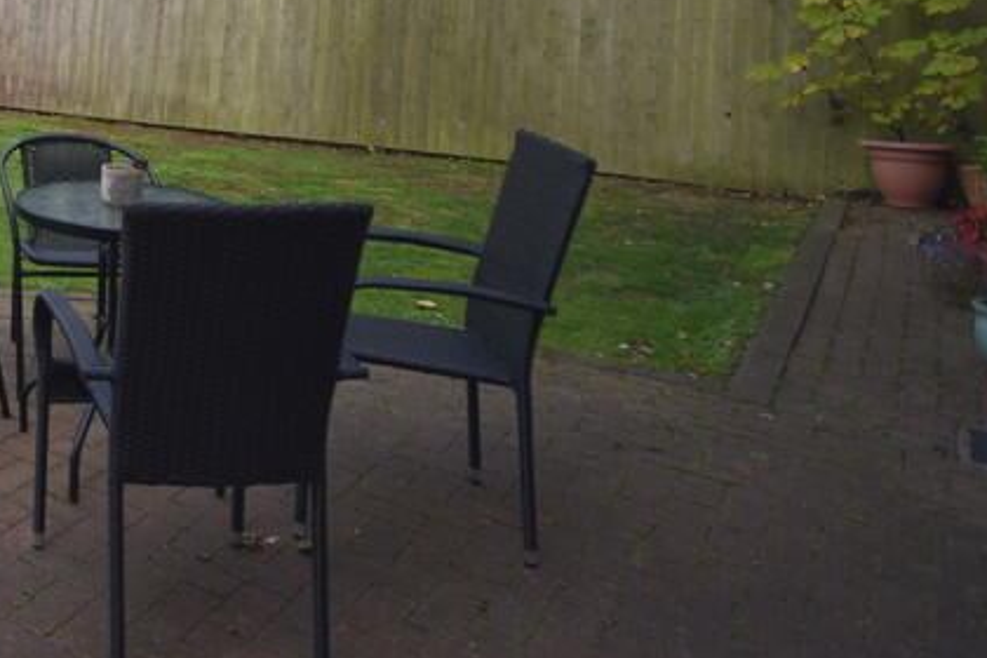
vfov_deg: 29.9
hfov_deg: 38.5
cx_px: -134
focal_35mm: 40
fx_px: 1103
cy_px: -62
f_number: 5
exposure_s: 1/200
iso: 110
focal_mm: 11
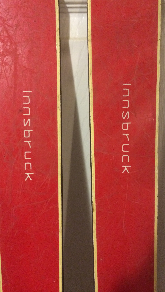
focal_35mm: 32
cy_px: 145
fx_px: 249
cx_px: 84
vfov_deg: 61.0
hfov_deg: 36.7
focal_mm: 4.15
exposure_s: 1/15
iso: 250
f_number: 2.2
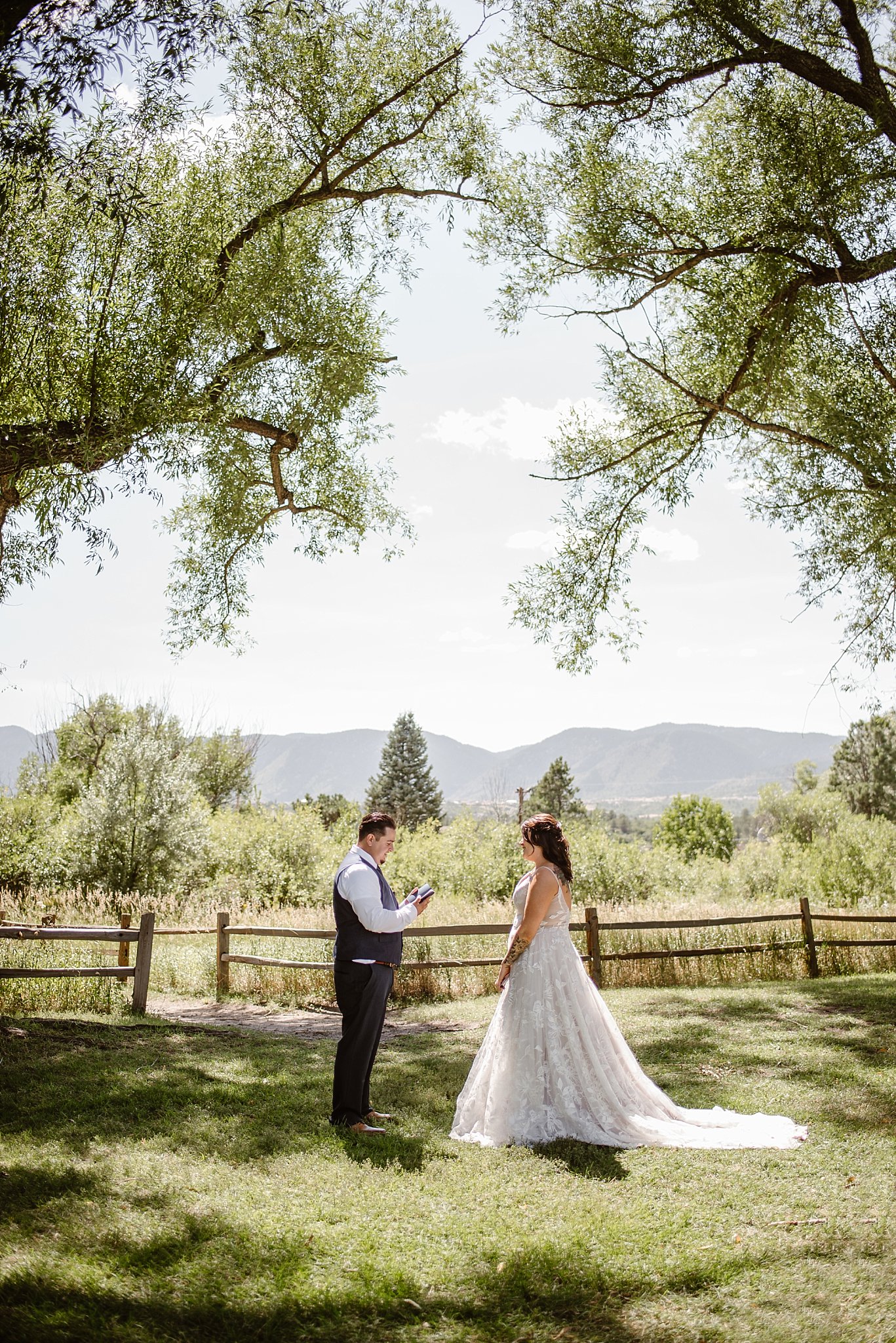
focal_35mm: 35
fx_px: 1305
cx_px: 448
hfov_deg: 37.9
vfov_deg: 54.4
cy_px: 672
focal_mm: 35
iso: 200
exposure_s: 1/1600
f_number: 2
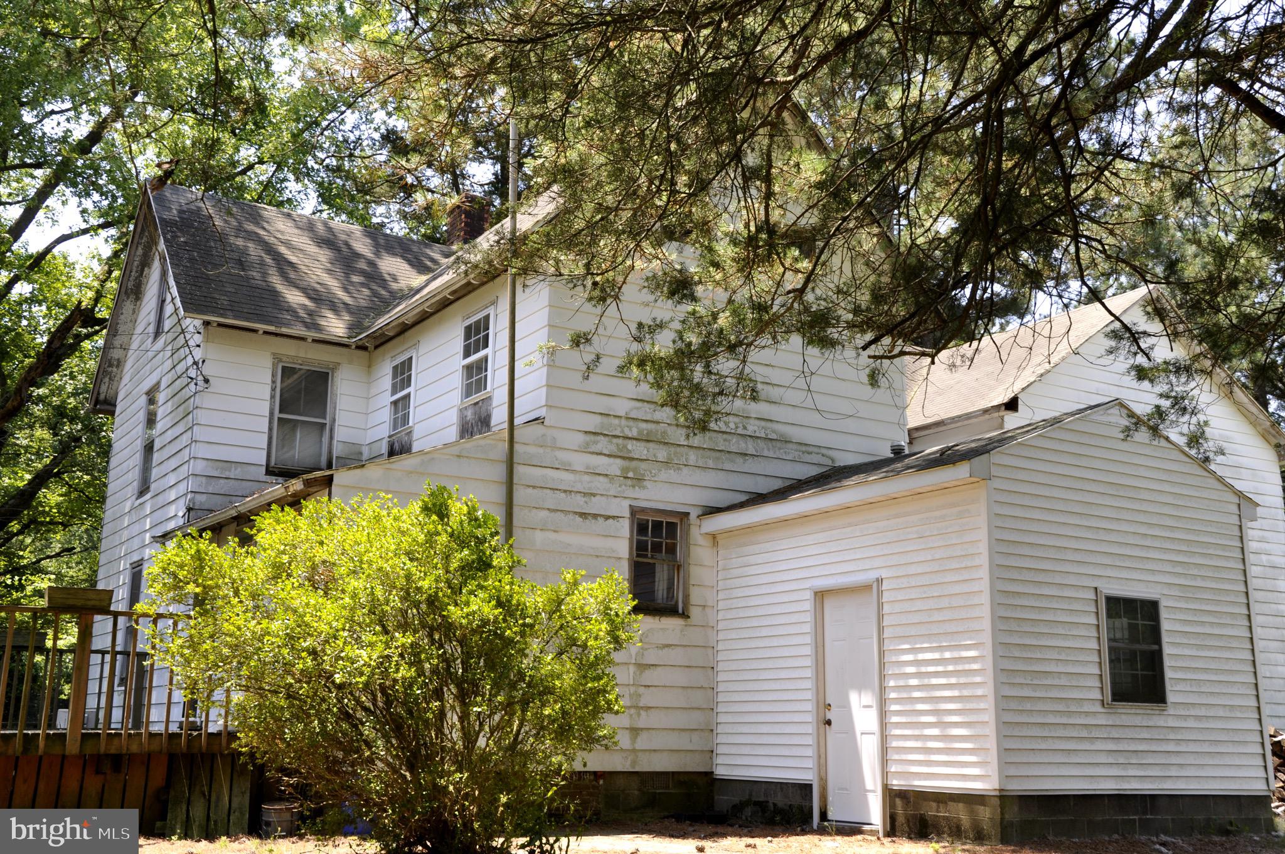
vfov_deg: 35.4
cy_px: 427
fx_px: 1337
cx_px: 642
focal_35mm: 38
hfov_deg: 51.3
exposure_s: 1/80
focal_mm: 25
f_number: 9
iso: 200
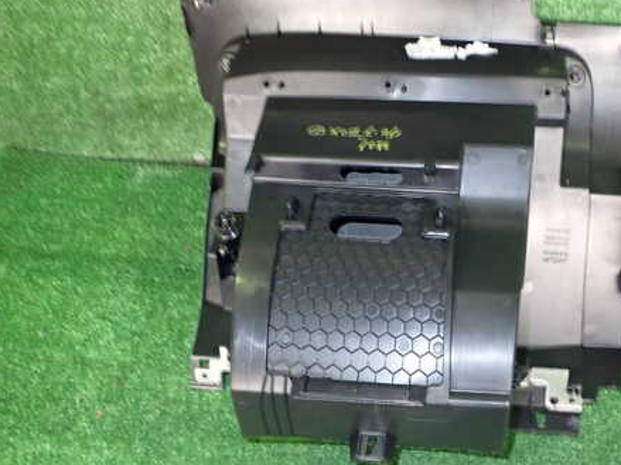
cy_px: 209
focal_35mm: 41
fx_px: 735
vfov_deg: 35.1
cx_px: 419
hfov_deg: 45.0
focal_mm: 5.4
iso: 640
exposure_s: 1/6
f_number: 6.3
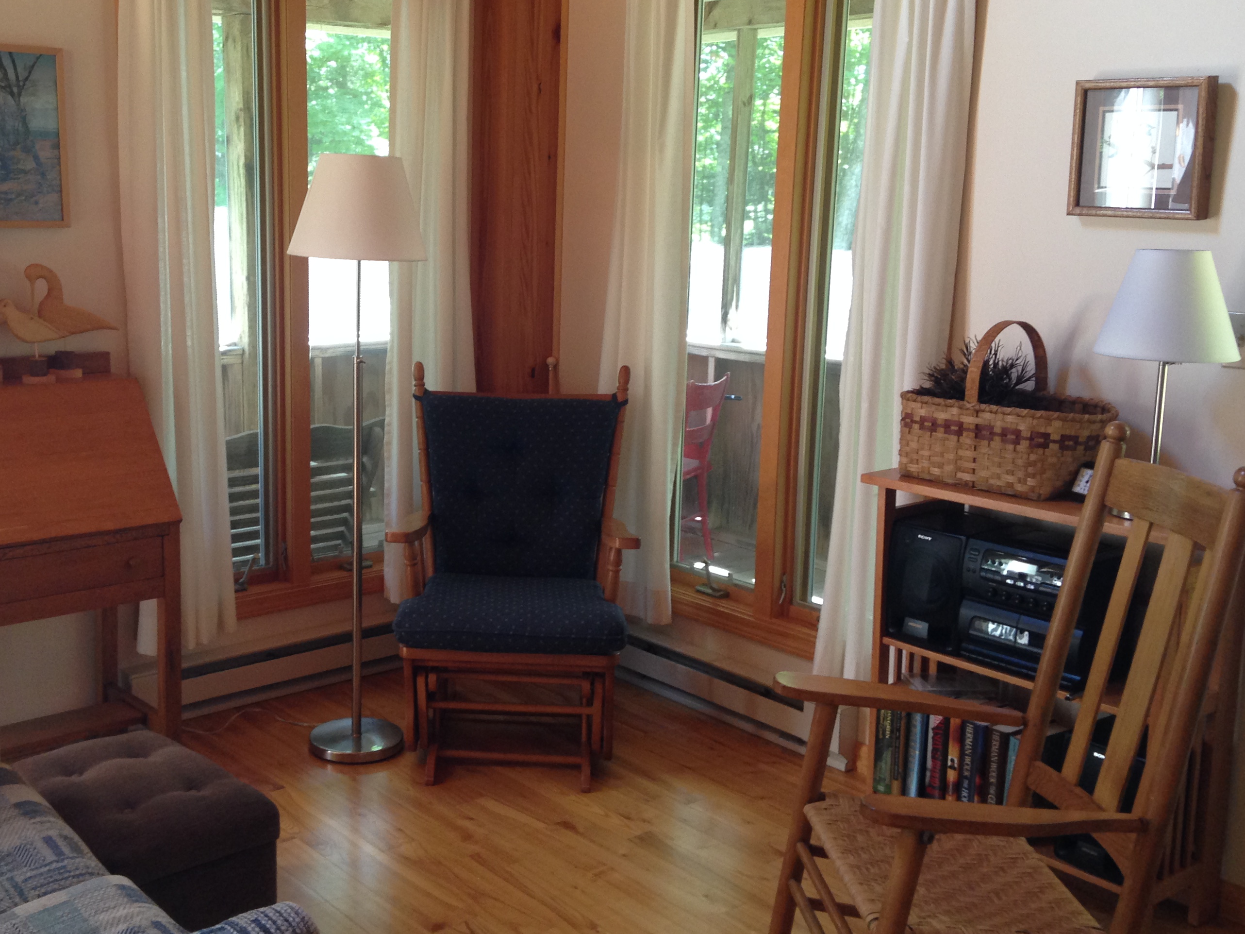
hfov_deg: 44.4
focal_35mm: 42
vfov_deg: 34.3
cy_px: 427
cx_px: 466
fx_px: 1510
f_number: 2.4
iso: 100
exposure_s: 1/20
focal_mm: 4.12
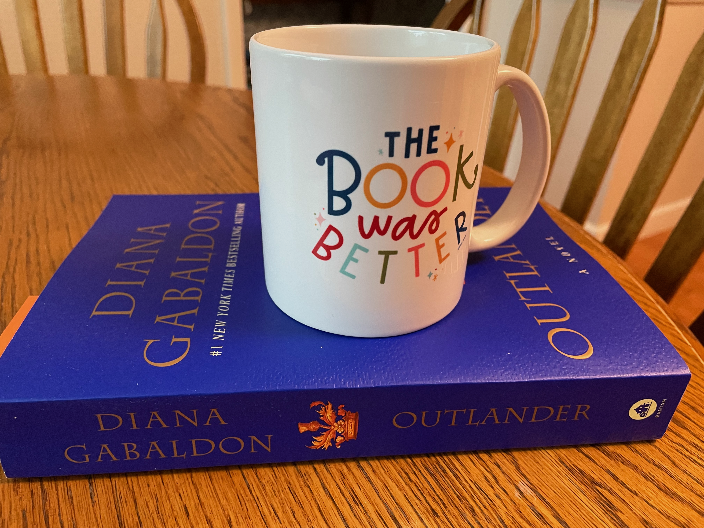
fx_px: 529
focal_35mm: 26
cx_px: 352
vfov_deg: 53.1
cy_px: 264
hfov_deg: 67.3
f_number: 1.6
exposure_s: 1/60
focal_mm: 4.2
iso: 500
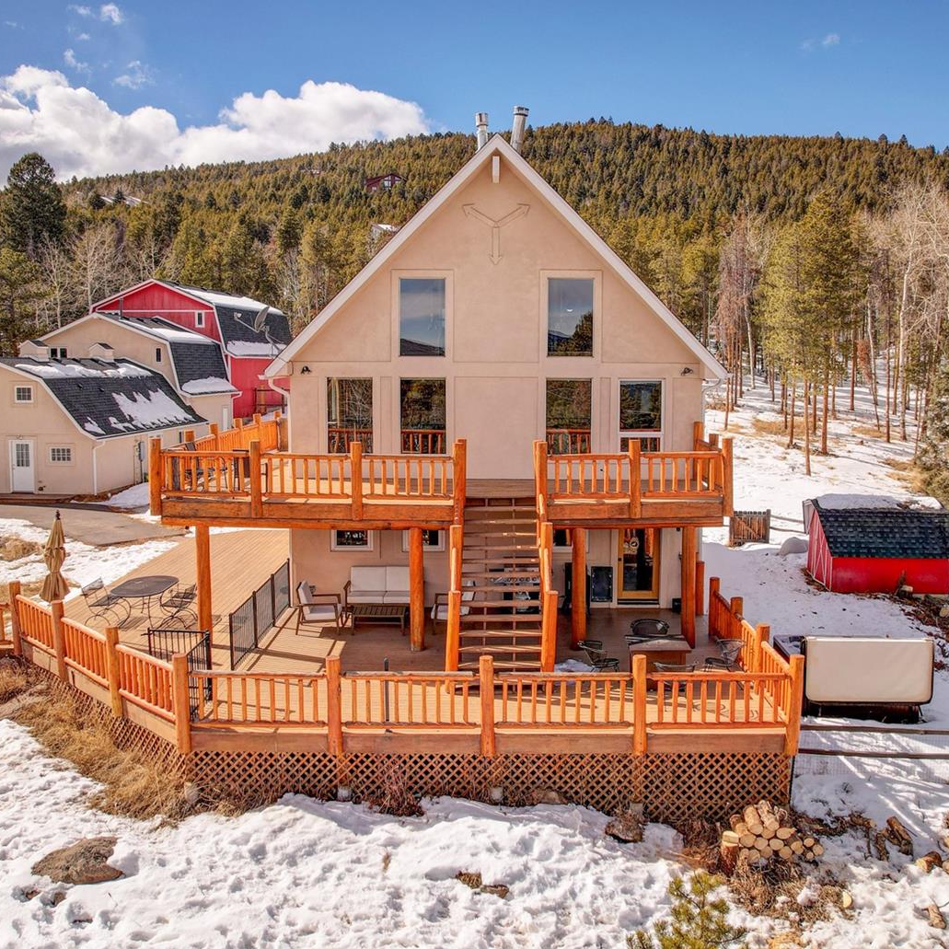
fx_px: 899
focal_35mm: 29
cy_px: 461
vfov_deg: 55.6
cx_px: 480
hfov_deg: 55.6
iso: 100
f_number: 2.8
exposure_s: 1/2000
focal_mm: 8.4
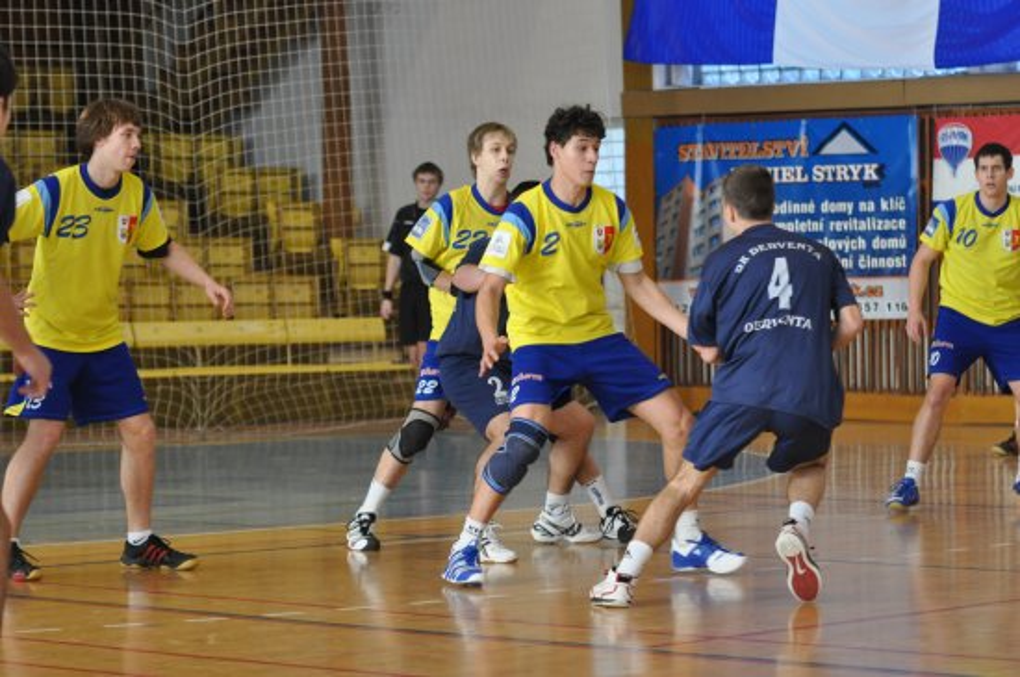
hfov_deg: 16.7
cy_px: 338
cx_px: 510
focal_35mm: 123
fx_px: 3480
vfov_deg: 11.1
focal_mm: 82
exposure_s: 1/640
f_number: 2.8
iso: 800
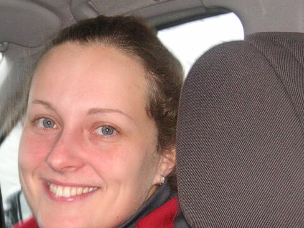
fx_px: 676
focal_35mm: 77
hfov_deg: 24.9
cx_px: 60
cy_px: 158
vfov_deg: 19.1
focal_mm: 7.8
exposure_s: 1/45
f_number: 3.3
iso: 160
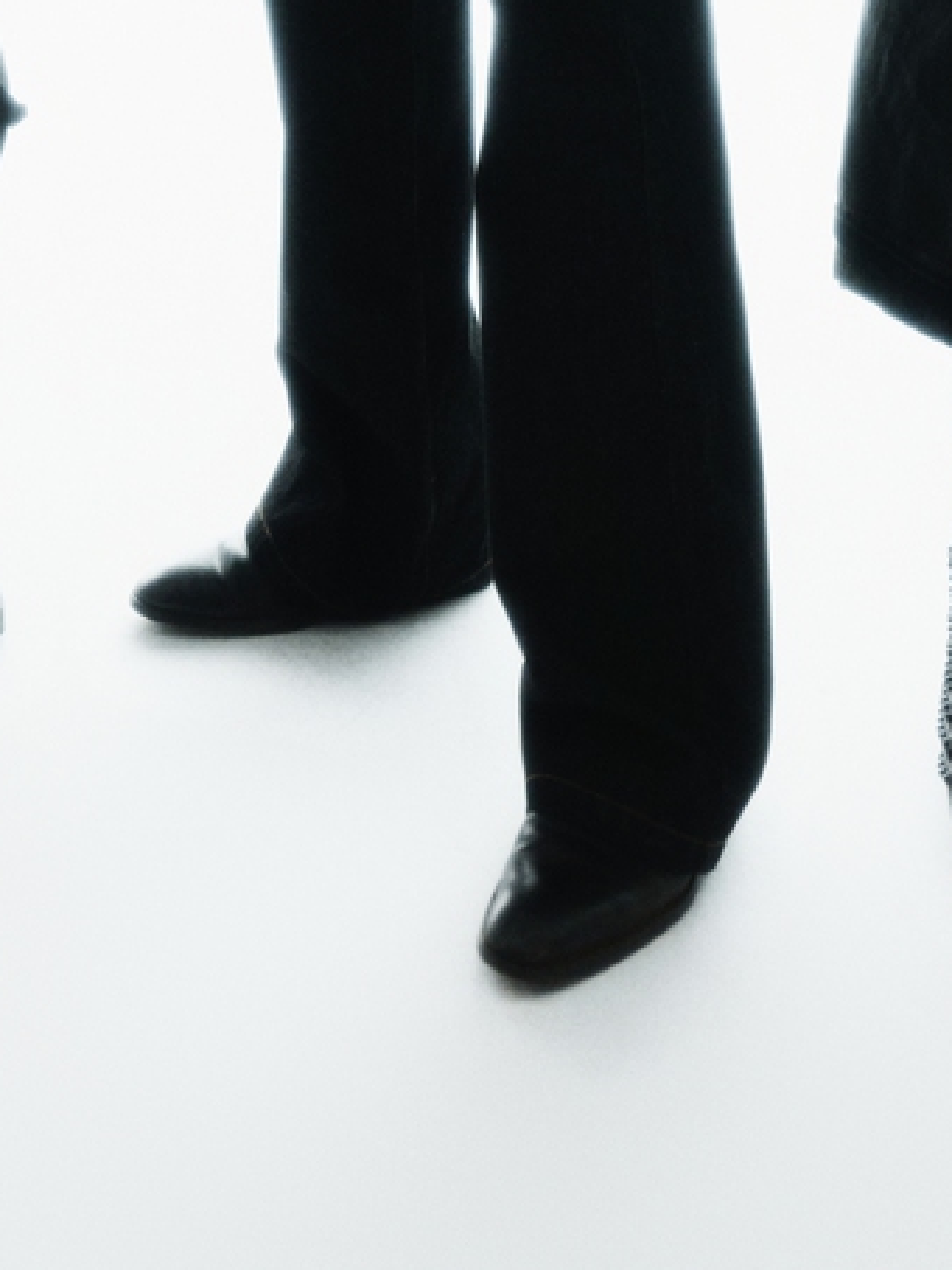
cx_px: 507
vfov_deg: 26.9
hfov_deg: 27.5
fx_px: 1943
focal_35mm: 53
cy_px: -587
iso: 2500
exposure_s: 1/125
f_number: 4
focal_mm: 23
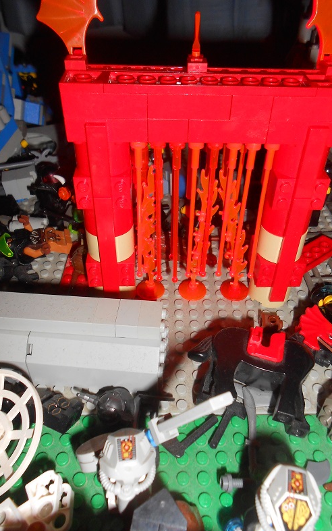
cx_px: 179
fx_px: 405
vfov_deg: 66.5
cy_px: 269
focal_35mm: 28
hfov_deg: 44.5
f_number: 11.5
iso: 200
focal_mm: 4.6
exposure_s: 1/25
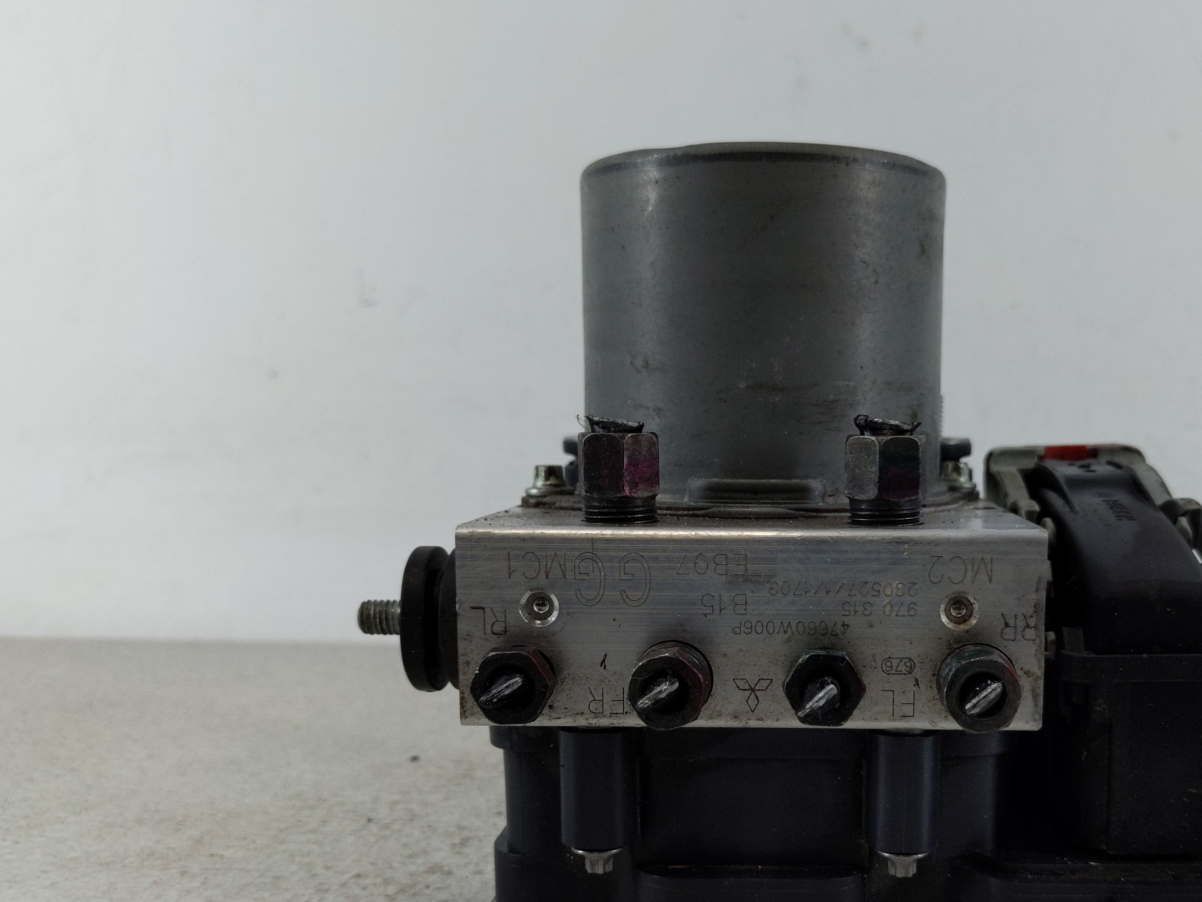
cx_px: 774
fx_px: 1181
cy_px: 586
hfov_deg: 53.2
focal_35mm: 34
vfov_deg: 41.4
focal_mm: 4.38
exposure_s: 1/142
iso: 60
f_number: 1.73
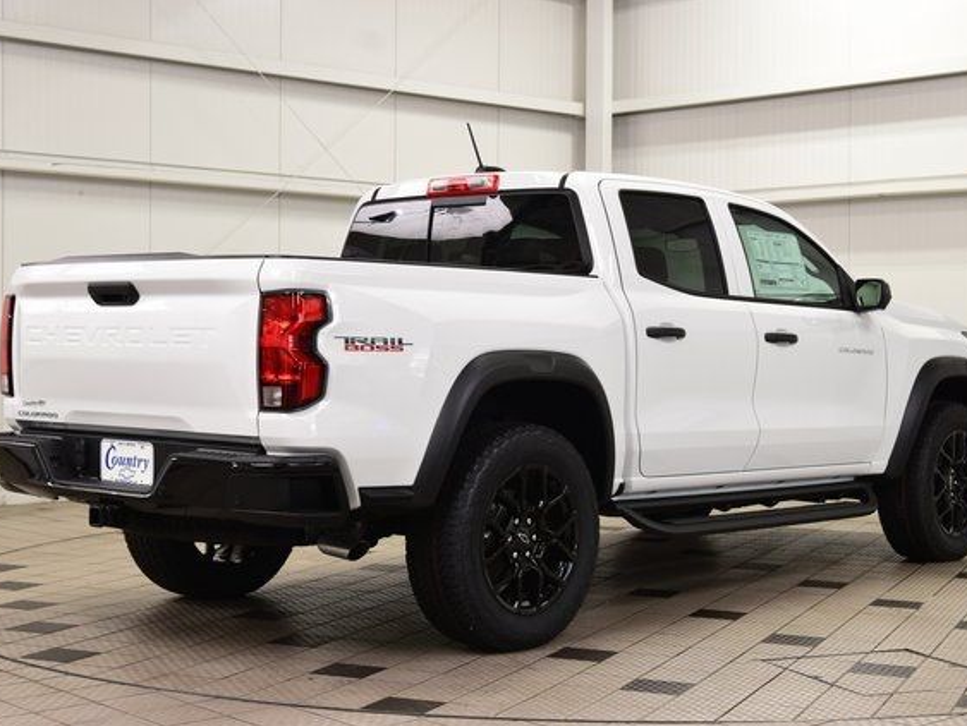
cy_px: 365
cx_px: 496
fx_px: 1649
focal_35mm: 59
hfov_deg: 32.7
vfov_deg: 24.8
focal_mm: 36
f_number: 7.1
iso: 720
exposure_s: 1/30
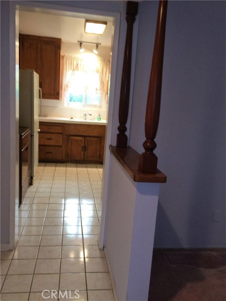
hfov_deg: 48.2
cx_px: 113
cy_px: 150
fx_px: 252
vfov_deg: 61.7
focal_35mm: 29
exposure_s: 1/30
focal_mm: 4.15
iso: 125
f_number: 2.2
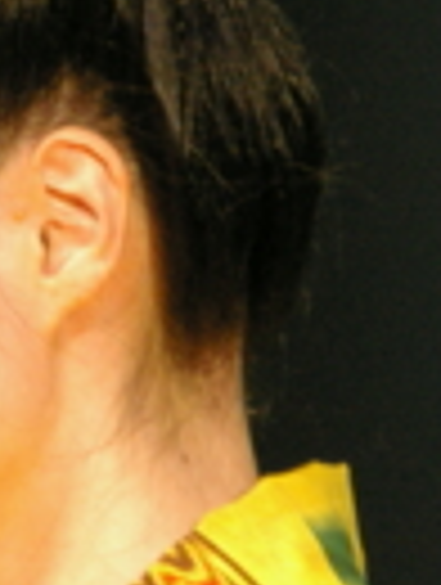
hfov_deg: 1.3
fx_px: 19691
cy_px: 475
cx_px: -248
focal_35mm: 1163
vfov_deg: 1.7
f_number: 6.7
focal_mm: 210
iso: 1600
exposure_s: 1/90
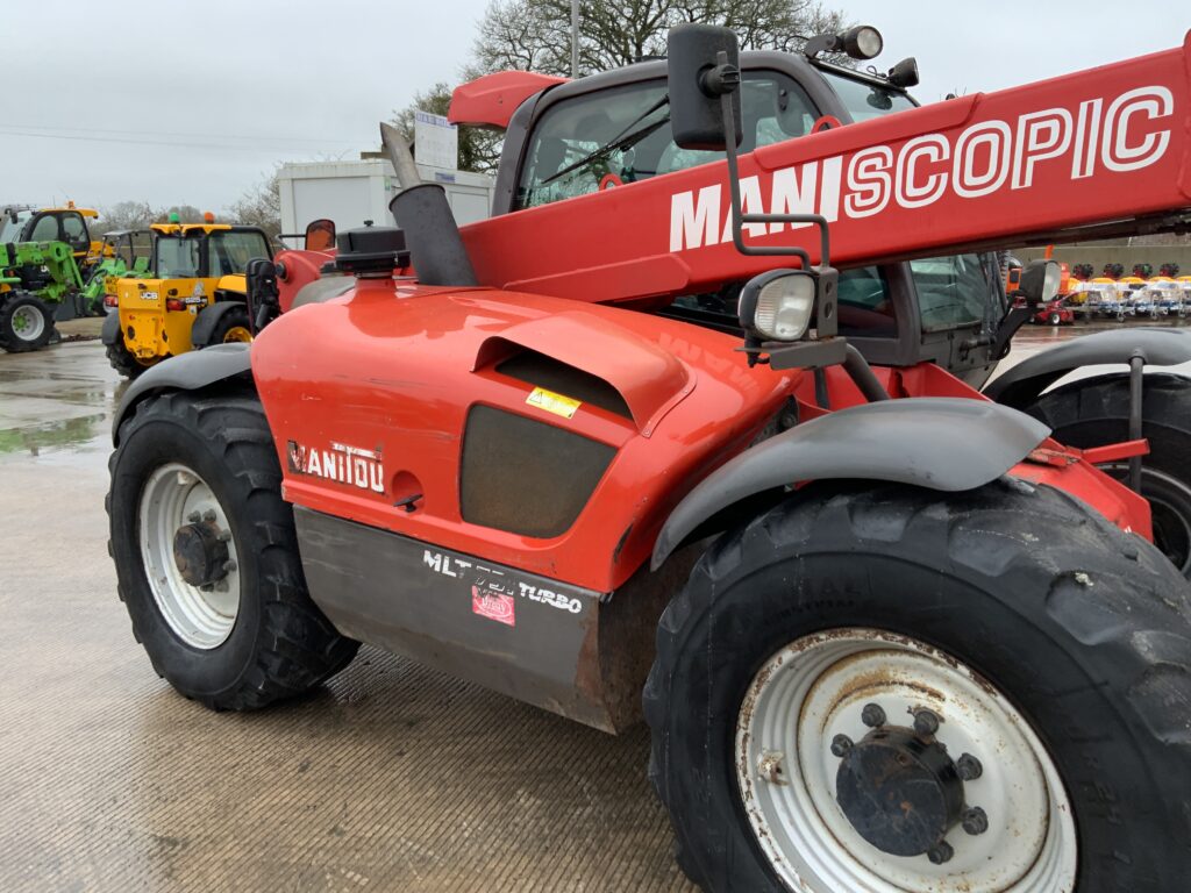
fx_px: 998
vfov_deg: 48.2
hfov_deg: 61.7
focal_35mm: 29
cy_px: 446
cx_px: 596
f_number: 1.8
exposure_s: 1/122
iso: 20
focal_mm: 3
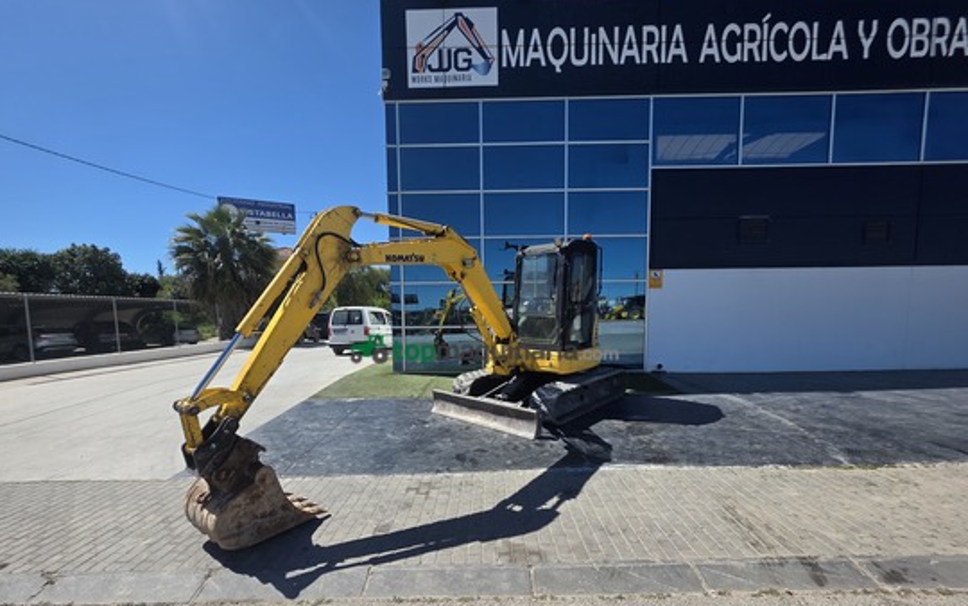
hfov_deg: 105.3
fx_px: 369
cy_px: 350
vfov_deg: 78.2
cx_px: 485
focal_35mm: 14
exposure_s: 1/2204
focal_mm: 2.2
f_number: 1.9
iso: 40
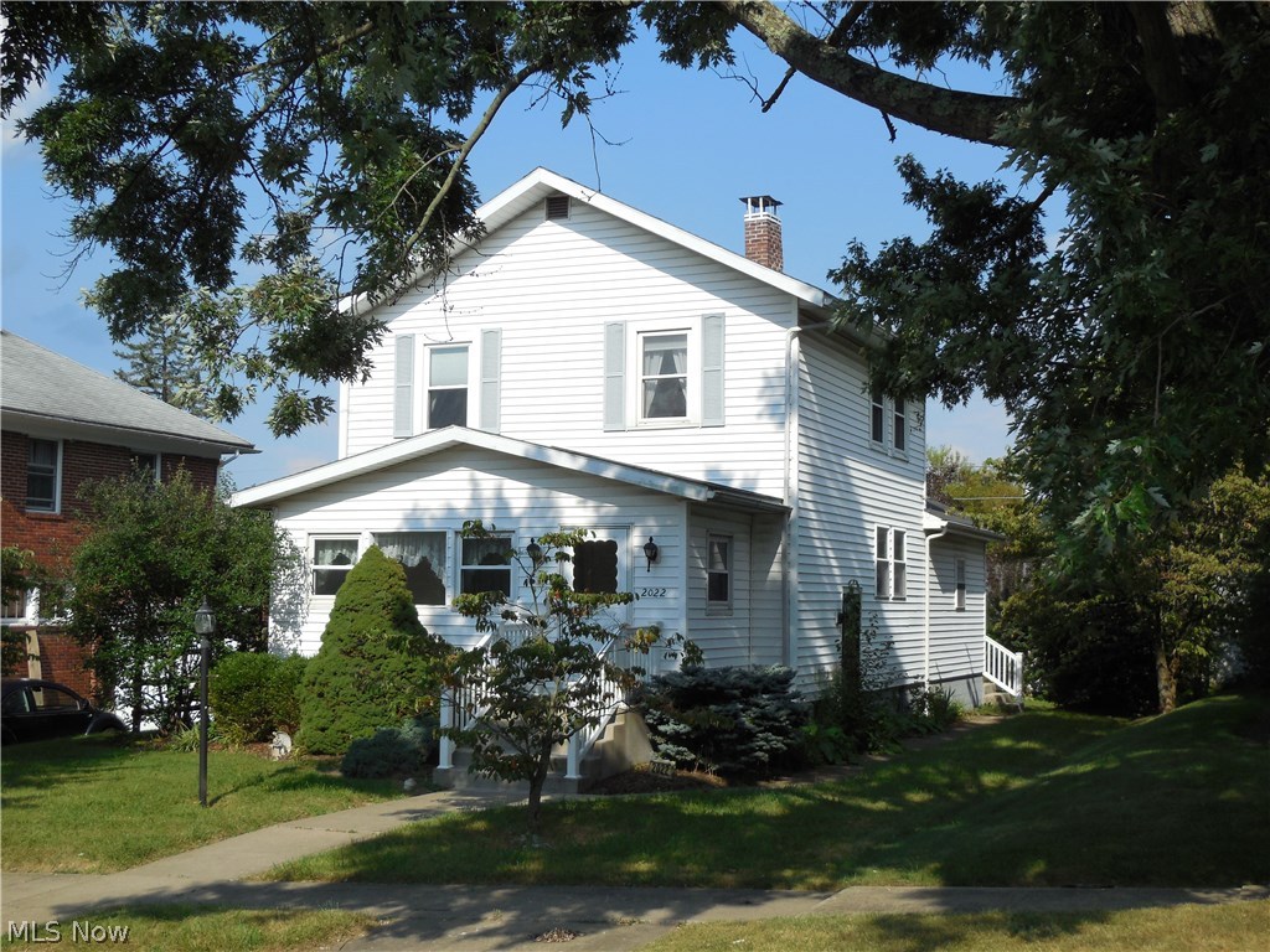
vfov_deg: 31.5
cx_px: 635
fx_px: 1688
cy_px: 476
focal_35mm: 46
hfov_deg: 41.2
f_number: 3.8
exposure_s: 1/1250
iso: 125
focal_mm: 8.2
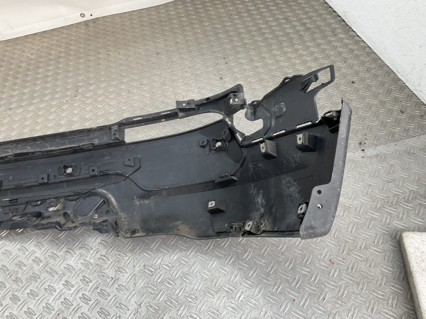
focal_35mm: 29
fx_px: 357
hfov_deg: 61.7
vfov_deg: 48.2
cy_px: 160
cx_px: 213
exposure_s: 1/120
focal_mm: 3
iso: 25
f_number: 1.8
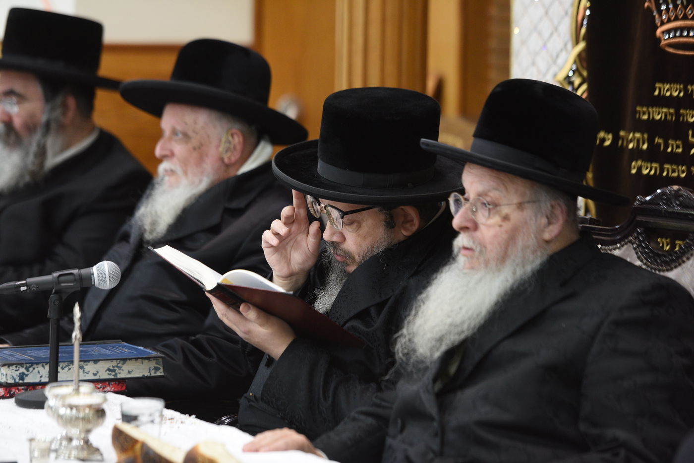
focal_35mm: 160
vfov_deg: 8.6
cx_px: 347
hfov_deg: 12.8
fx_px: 3084
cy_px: 232
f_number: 3.2
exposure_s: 1/160
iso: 1600
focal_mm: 160
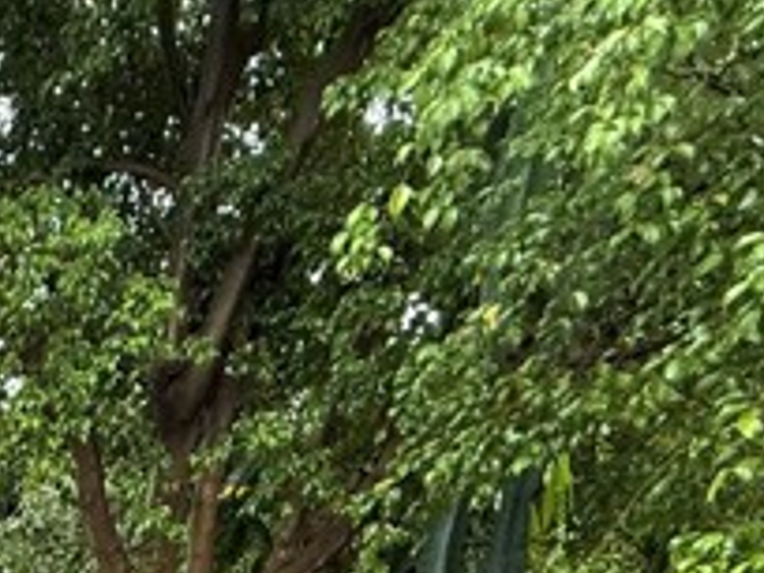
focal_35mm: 44
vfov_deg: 25.0
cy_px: 865
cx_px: -315
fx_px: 971
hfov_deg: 30.1
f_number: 2.2
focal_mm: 2.22
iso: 320
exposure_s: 1/120
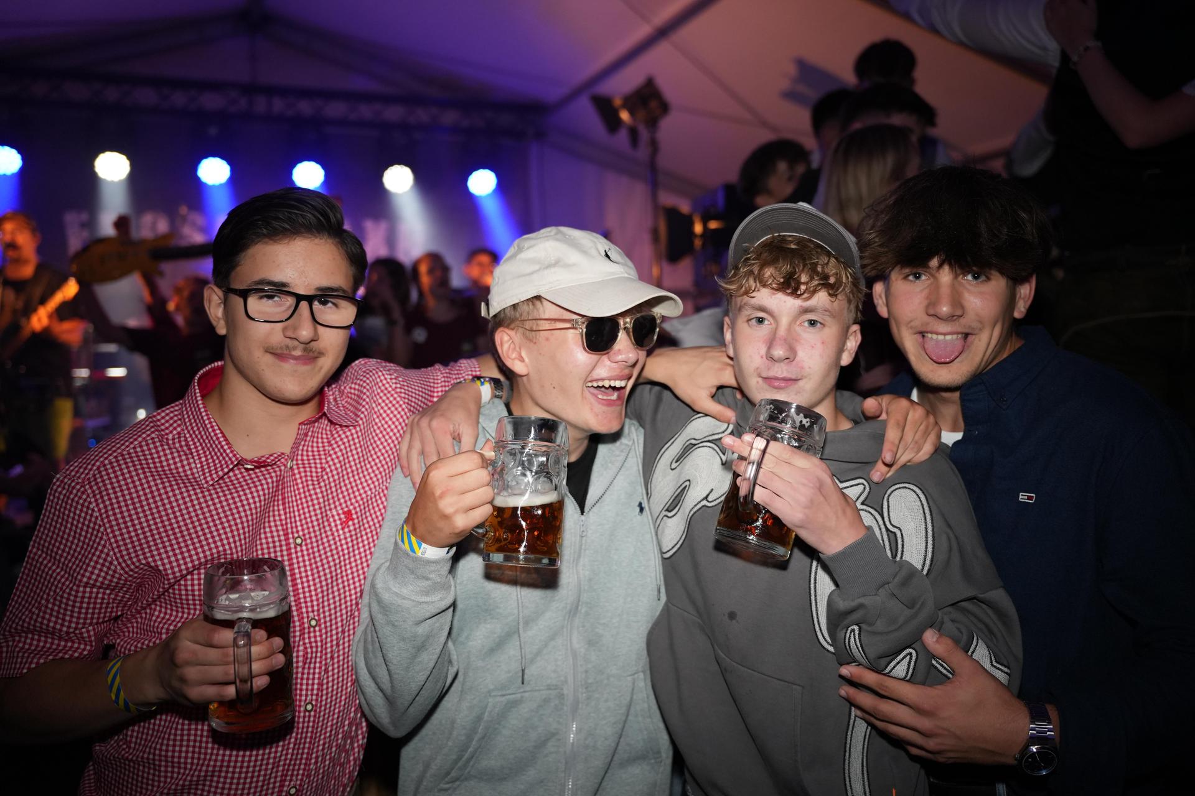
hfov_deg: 57.8
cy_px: 398
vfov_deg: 40.4
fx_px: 1082
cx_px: 598
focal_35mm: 33
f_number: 2.8
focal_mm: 32.6
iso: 1600
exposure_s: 1/160
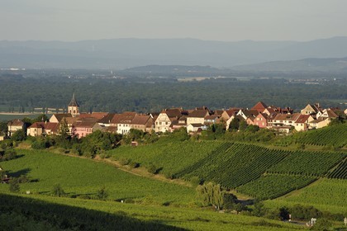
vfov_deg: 6.9
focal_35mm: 200
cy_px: 116
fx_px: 1928
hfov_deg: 10.3
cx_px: 174
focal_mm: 200
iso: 200
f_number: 11
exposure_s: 1/250
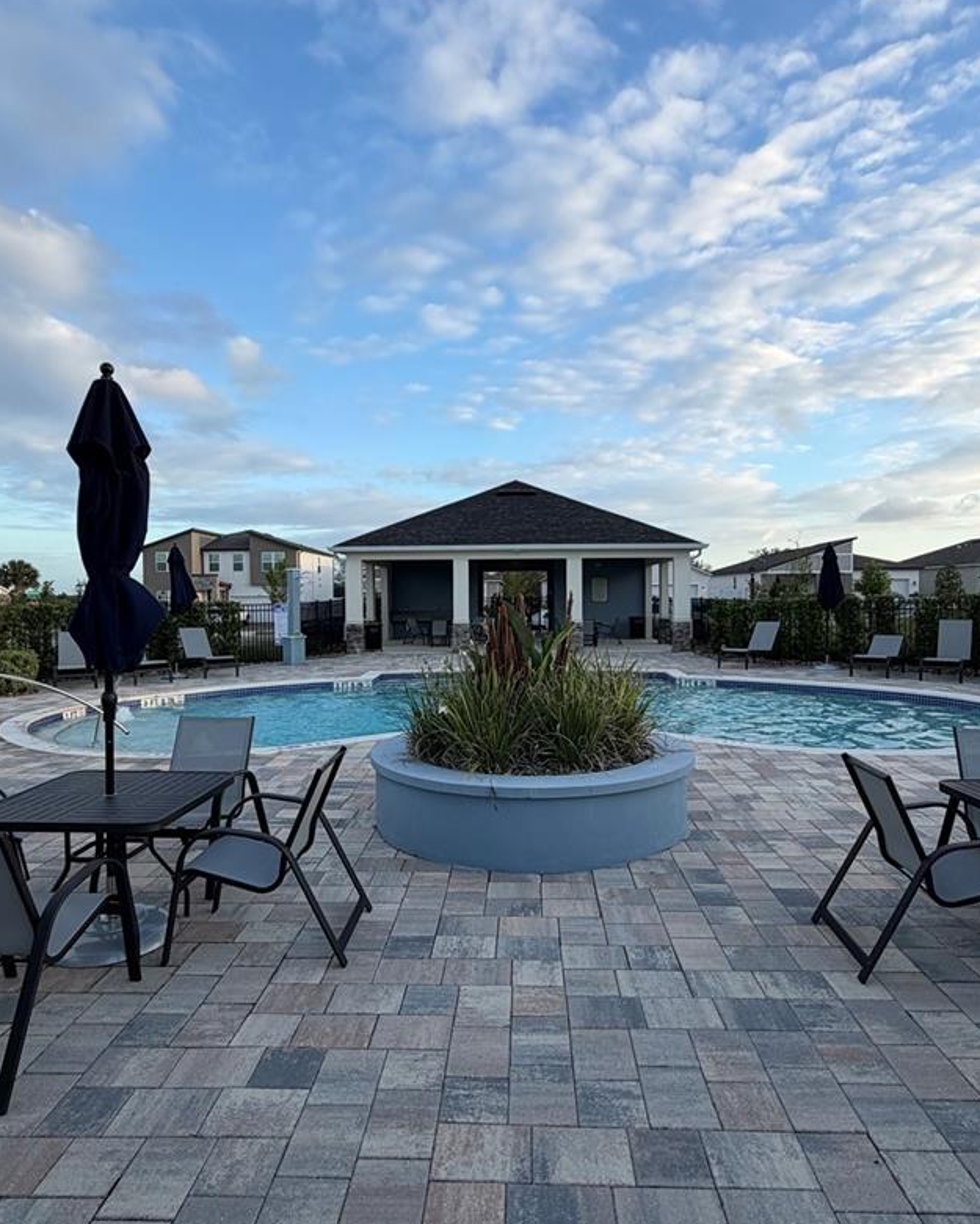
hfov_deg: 65.5
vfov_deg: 77.6
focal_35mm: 21
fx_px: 761
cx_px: 500
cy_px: 619
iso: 40
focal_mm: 2.22
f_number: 2.2
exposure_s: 1/506
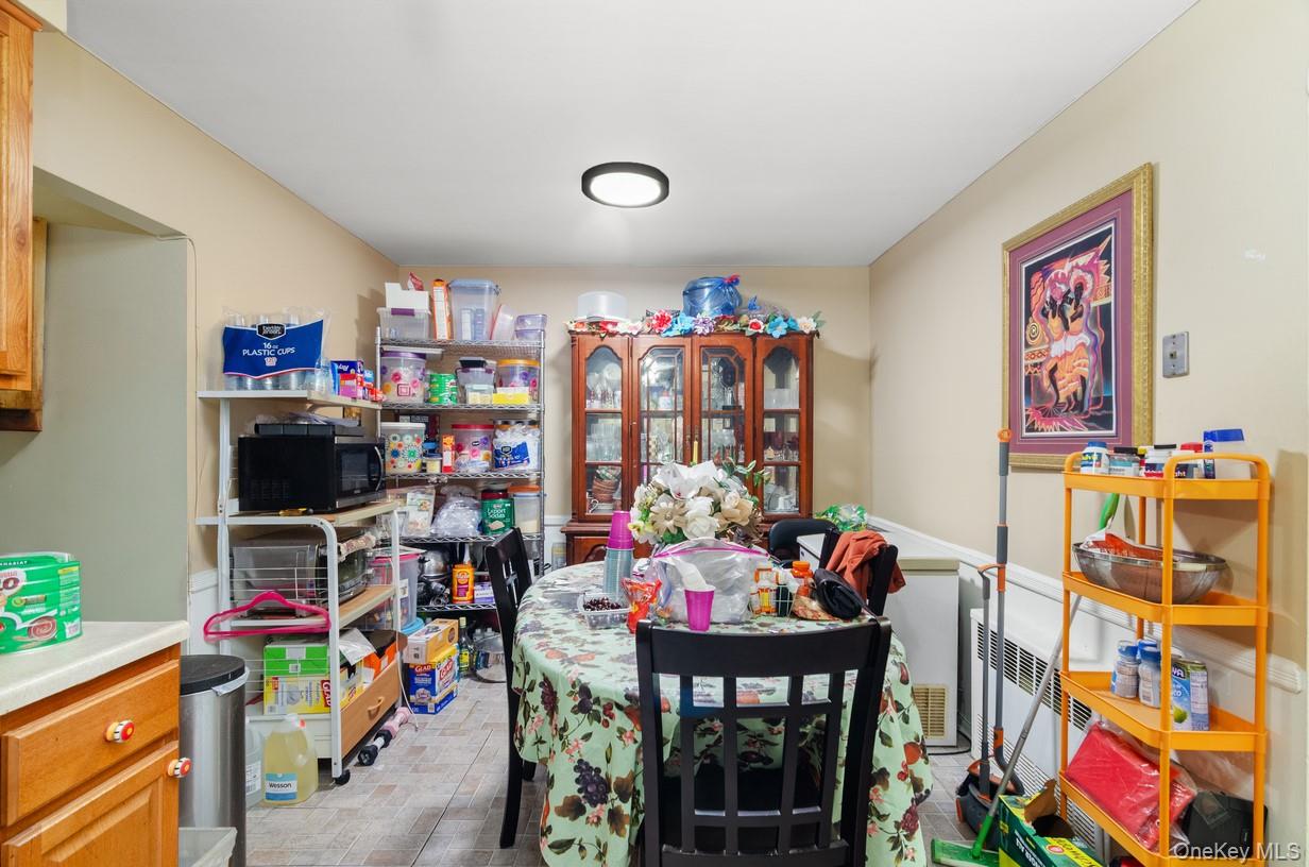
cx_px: 654
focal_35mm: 16
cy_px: 434
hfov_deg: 95.1
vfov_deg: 71.8
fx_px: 599
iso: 800
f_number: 7.1
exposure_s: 1.3
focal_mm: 11
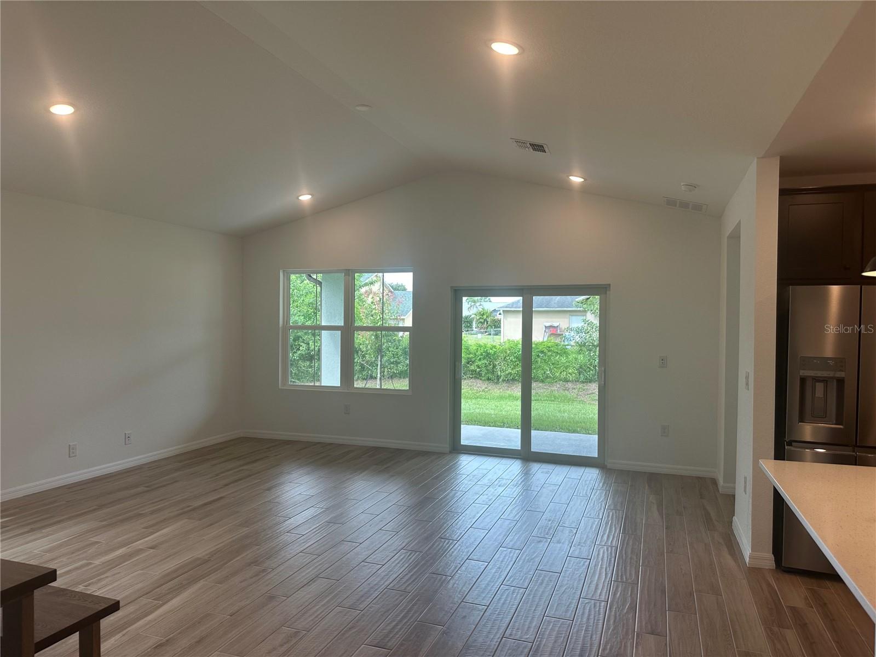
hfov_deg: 71.6
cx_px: 438
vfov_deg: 56.8
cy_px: 328
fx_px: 607
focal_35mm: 24
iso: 64
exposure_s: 1/182
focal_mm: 6.86
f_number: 1.78
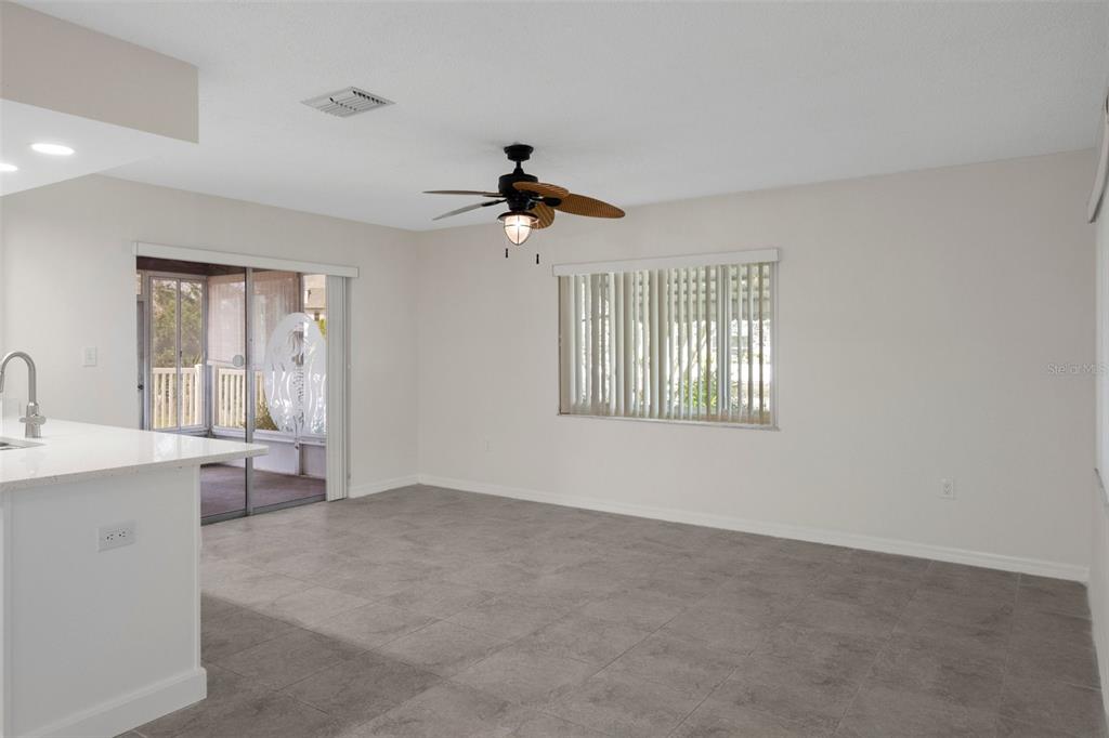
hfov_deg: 76.1
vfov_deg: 55.1
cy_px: 369
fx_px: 708
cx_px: 554
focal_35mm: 23
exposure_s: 1/8
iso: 400
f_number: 8
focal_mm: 23
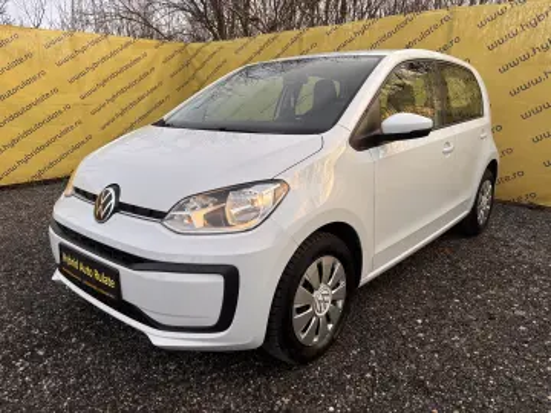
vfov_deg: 53.1
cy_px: 206
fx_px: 414
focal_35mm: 26
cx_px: 276
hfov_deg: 67.3
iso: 50
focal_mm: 5.96
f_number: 1.6
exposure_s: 1/393
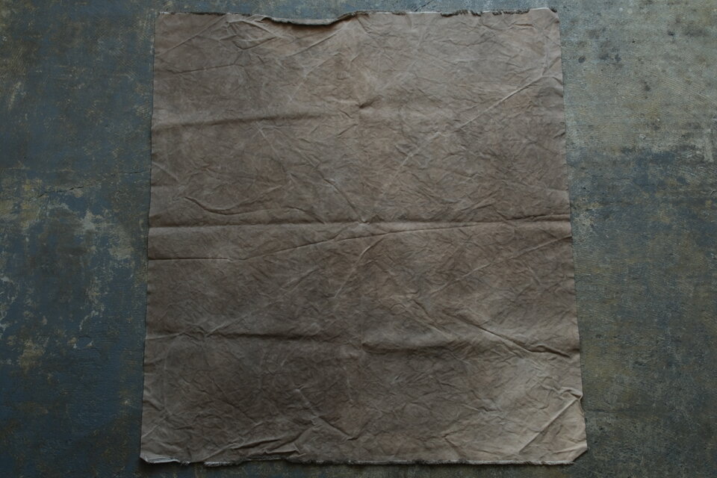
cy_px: 239
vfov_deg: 35.1
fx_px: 757
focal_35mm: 38
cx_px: 358
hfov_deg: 50.7
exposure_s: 1/25
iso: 800
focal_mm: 25.4
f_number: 13
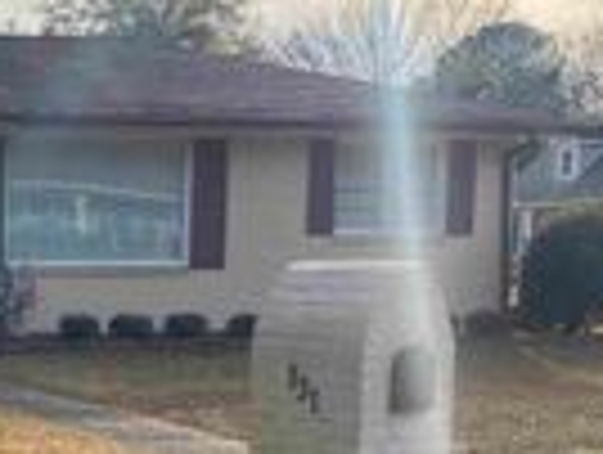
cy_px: 447
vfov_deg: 15.0
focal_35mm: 97
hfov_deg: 18.7
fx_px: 1693
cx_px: -198
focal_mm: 4.25
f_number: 1.8
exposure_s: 1/1346
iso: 32
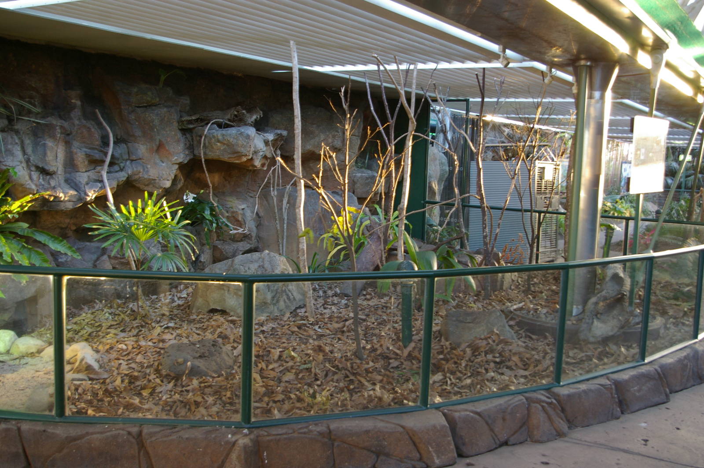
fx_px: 703
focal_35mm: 36
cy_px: 234
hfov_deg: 53.2
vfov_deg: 36.8
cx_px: 352
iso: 400
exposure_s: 1/6
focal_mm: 24
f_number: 5.6
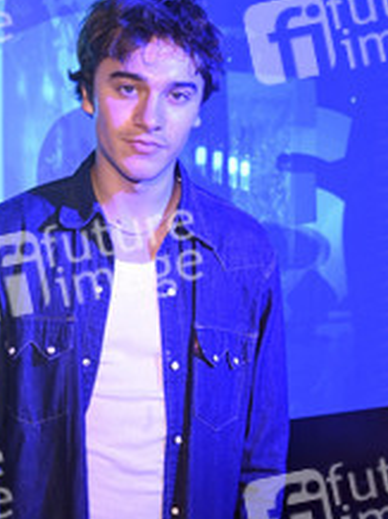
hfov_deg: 27.4
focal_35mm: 53
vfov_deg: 35.4
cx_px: 150
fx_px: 794
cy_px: 386
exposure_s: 1/40
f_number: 5.6
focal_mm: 30
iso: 2000
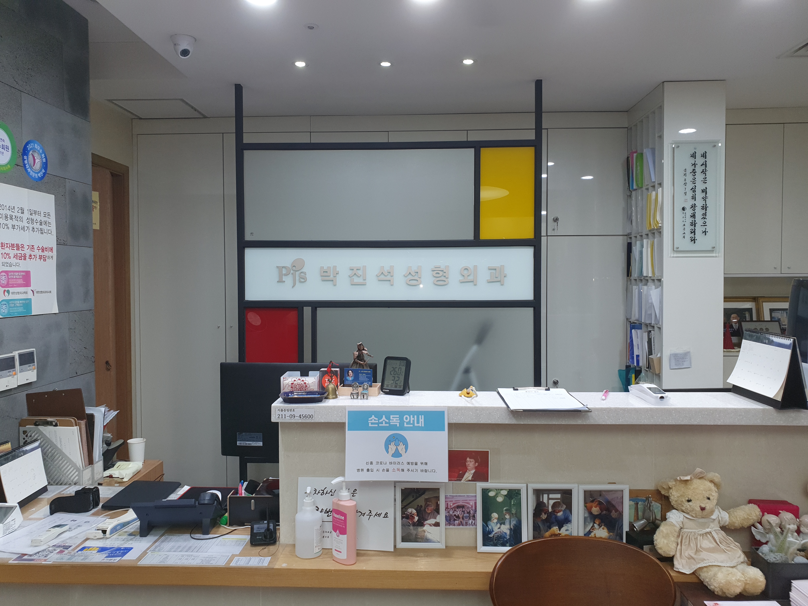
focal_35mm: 26
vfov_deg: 53.1
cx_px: 404
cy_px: 303
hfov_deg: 67.3
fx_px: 607
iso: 80
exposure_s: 1/60
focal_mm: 4.32
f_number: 2.4
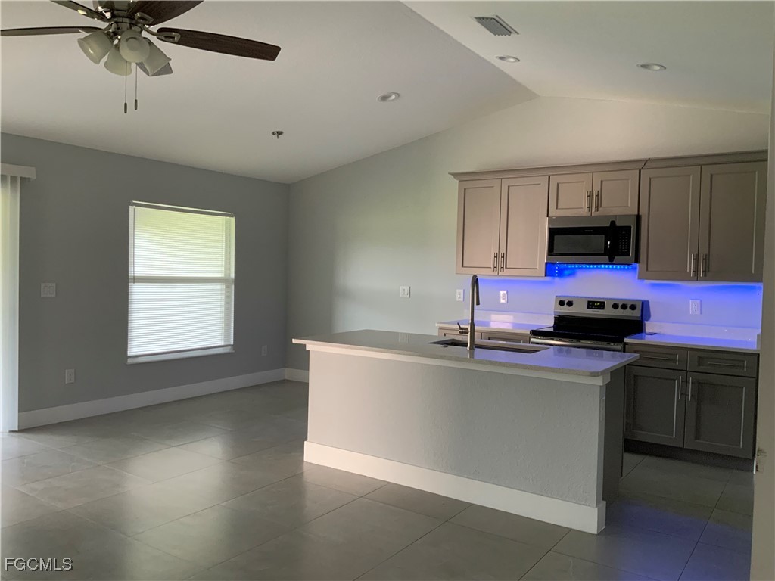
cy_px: 290
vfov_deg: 48.2
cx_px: 388
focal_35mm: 29
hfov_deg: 61.7
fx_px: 649
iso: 160
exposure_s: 1/60
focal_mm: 3
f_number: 1.8
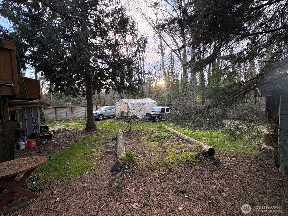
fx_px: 116
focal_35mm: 14
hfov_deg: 102.1
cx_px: 144
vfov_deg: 85.7
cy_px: 108
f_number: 2.2
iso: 100
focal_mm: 2.22
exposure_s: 1/142
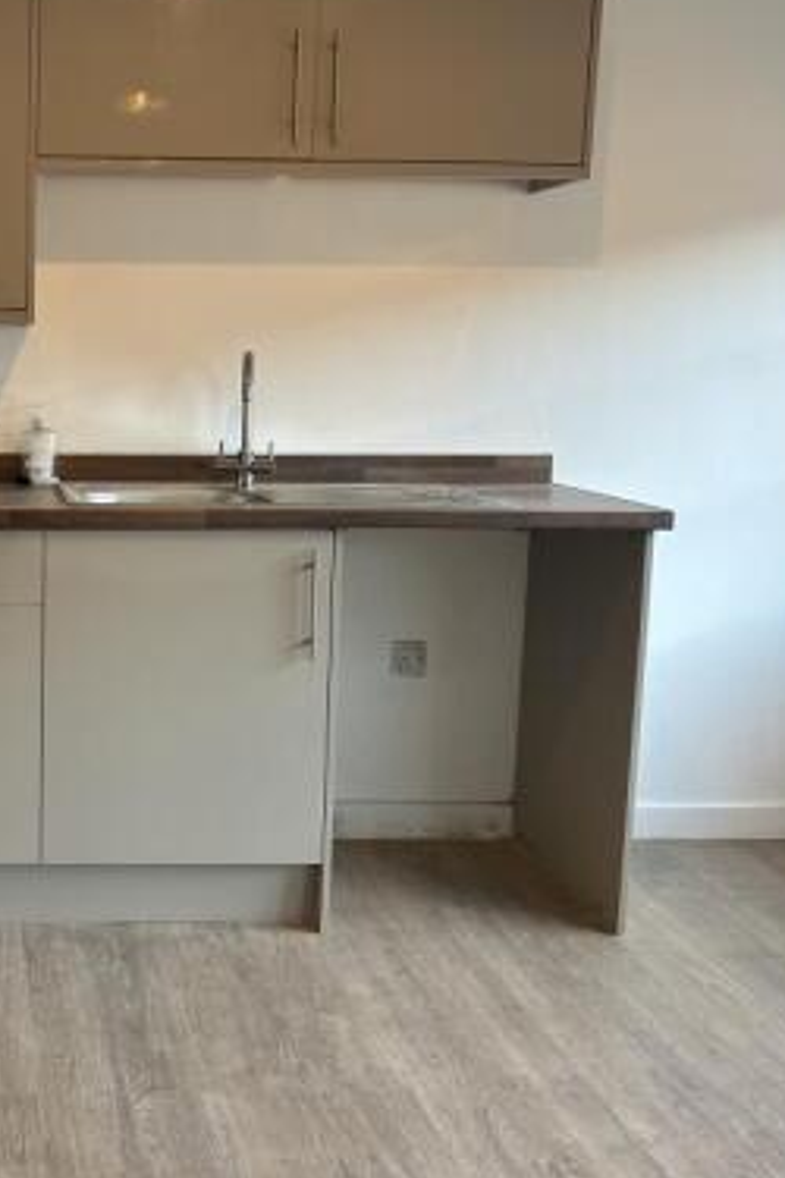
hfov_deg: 30.1
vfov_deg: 46.4
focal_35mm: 42
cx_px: 36
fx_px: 1374
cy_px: 539
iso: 80
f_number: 1.5
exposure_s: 1/50
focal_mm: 5.7
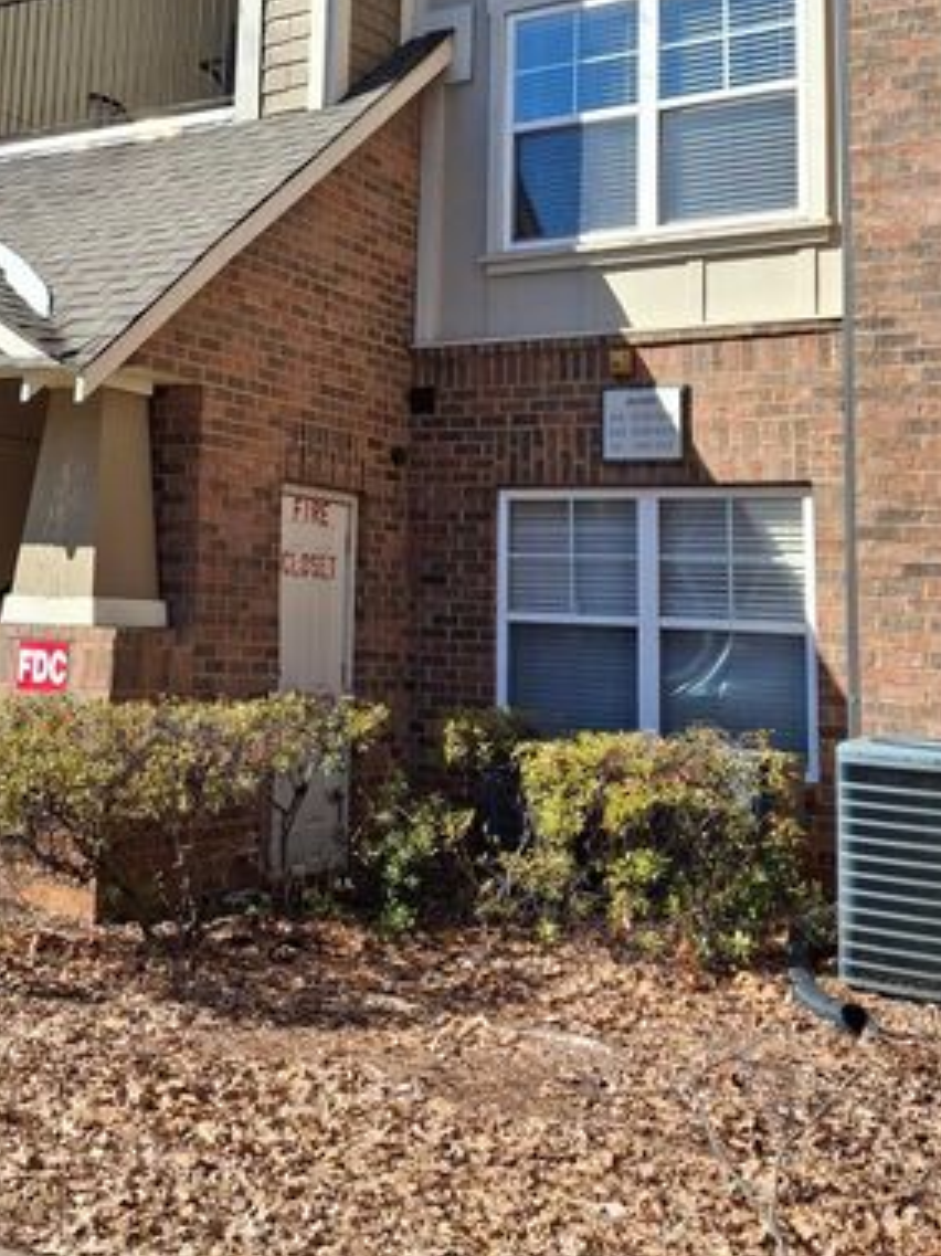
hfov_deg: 32.6
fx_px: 1596
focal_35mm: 44
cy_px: 297
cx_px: 318
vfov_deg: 41.5
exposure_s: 1/1980
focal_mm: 4.69
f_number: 1.8
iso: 32
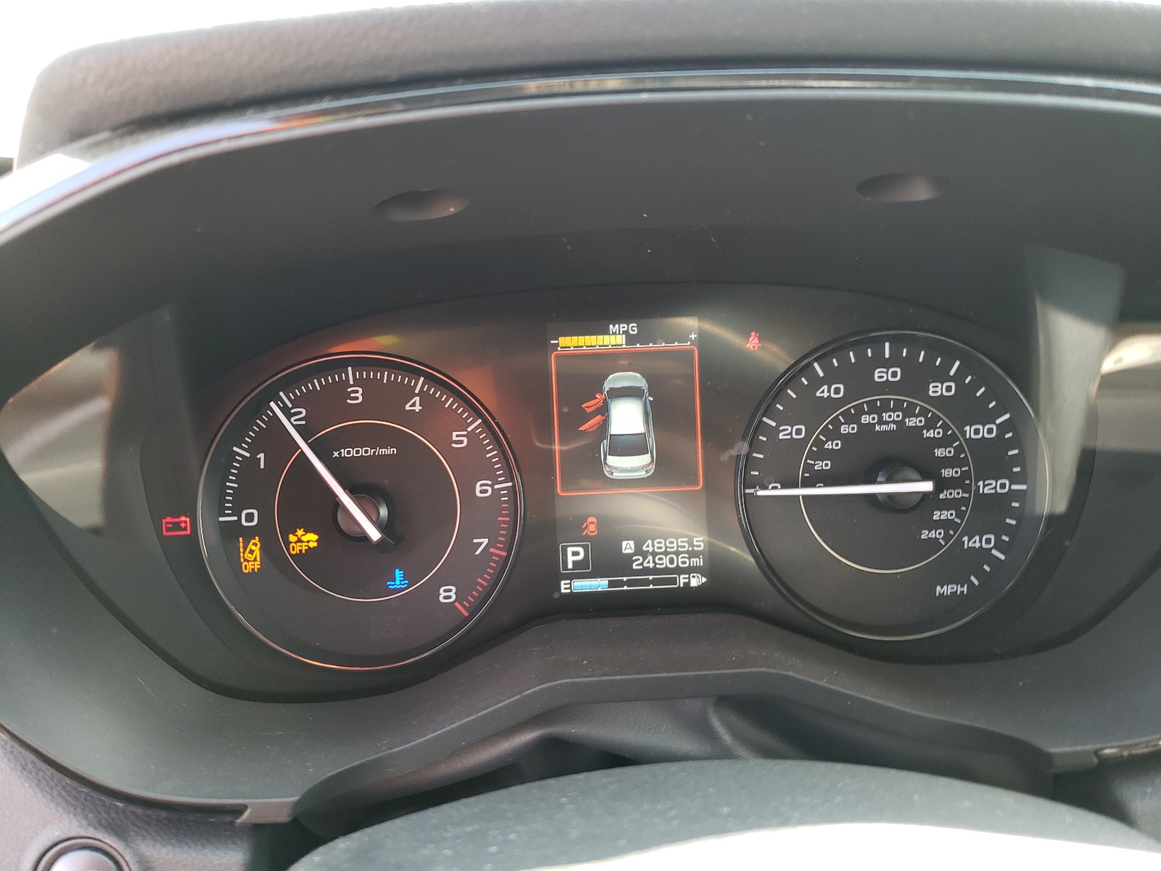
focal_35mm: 26
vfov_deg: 53.1
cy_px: 436
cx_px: 580
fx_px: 872
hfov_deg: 67.3
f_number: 1.5
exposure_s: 1/60.2
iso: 64
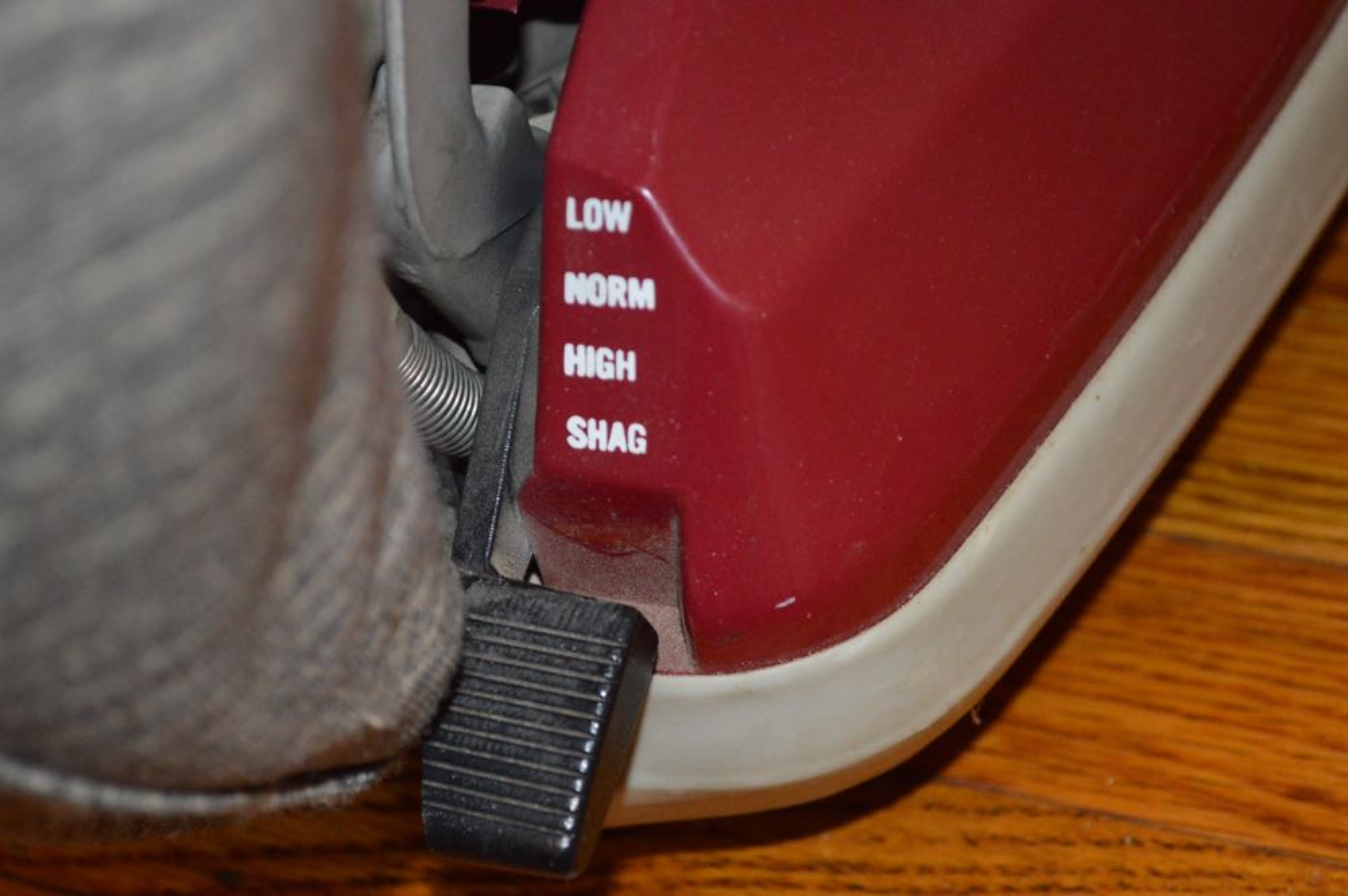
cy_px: 448
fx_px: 2469
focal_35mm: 66
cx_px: 674
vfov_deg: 20.6
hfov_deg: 30.5
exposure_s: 1/60
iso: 2200
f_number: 5.3
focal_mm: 44
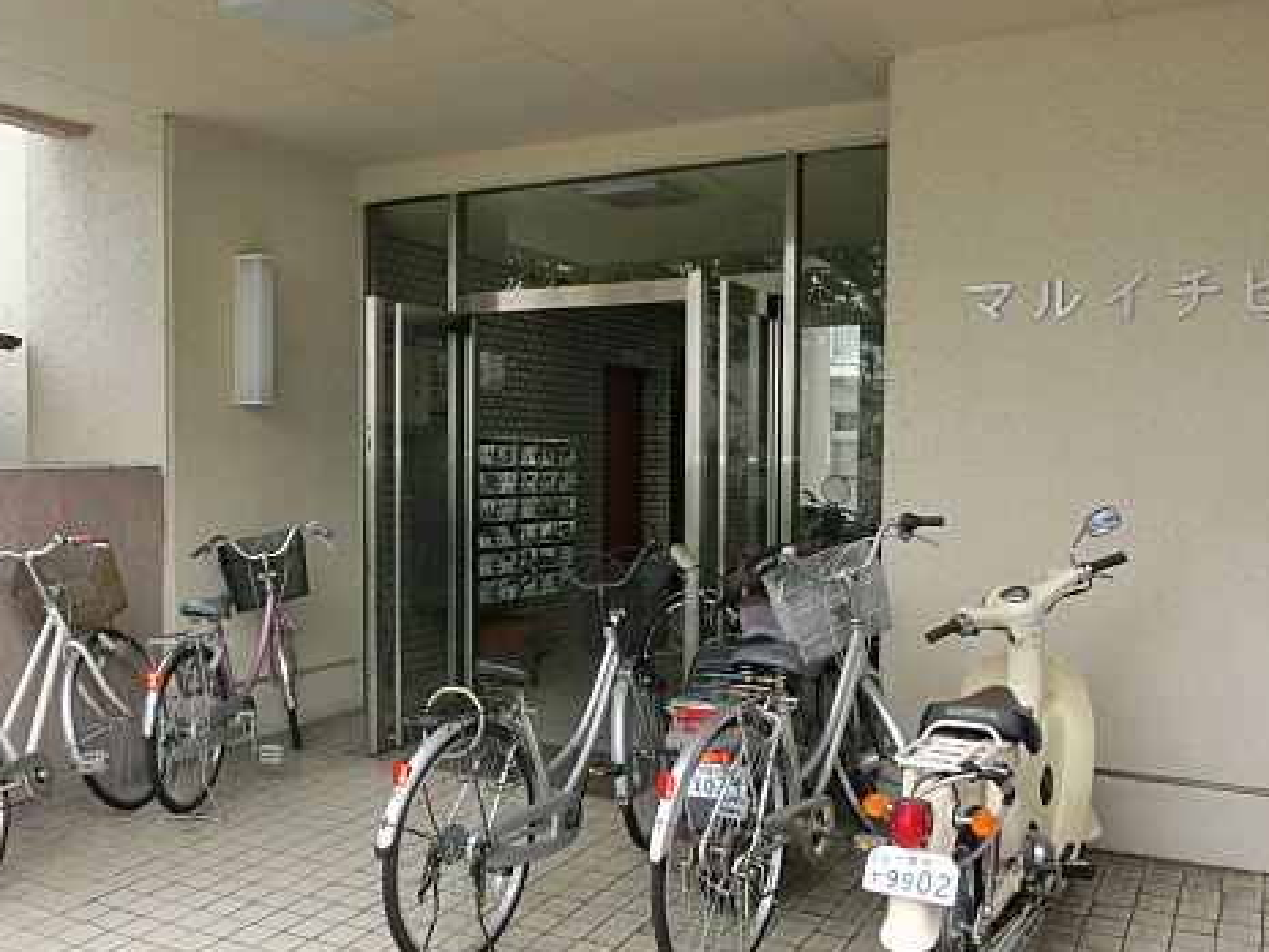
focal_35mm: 33
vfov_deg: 43.0
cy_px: 499
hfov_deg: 55.3
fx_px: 1210
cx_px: 611
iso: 80
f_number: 3
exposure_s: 1/160
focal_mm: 4.24
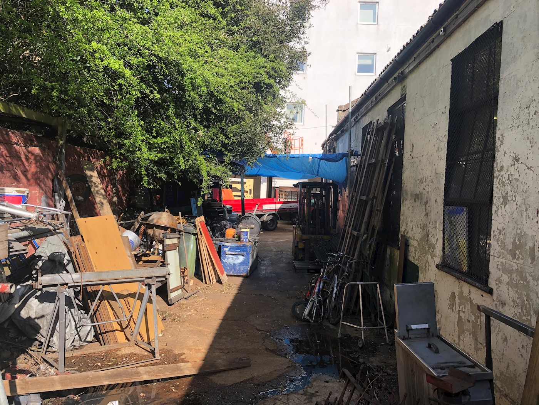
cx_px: 270
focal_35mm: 28
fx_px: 436
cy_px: 202
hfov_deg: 63.4
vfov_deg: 49.7
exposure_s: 1/600
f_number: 1.8
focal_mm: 3.99
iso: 20
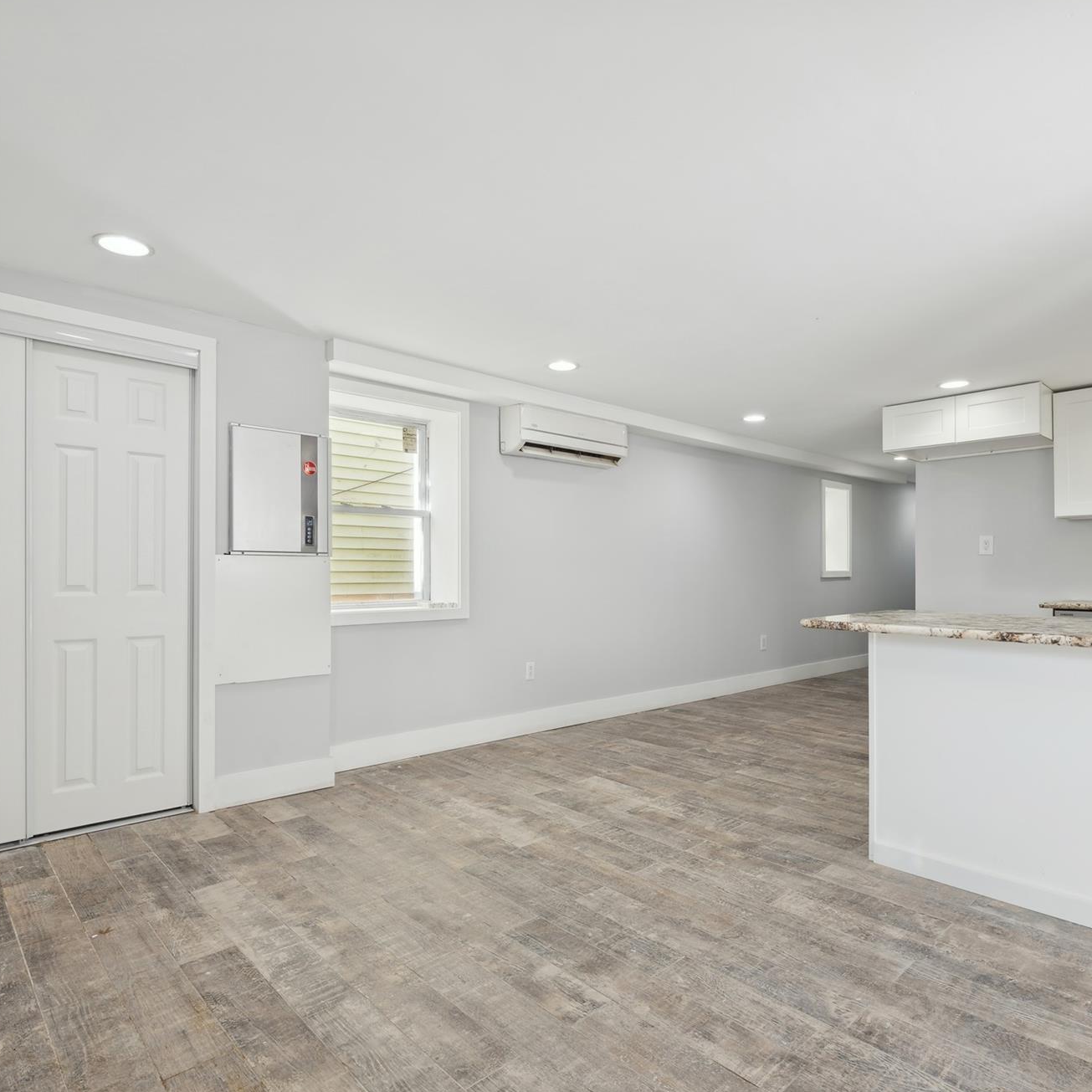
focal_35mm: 20
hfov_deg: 74.8
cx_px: 577
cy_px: 560
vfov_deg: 74.8
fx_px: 714
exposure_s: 1/5
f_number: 11
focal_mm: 15
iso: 100
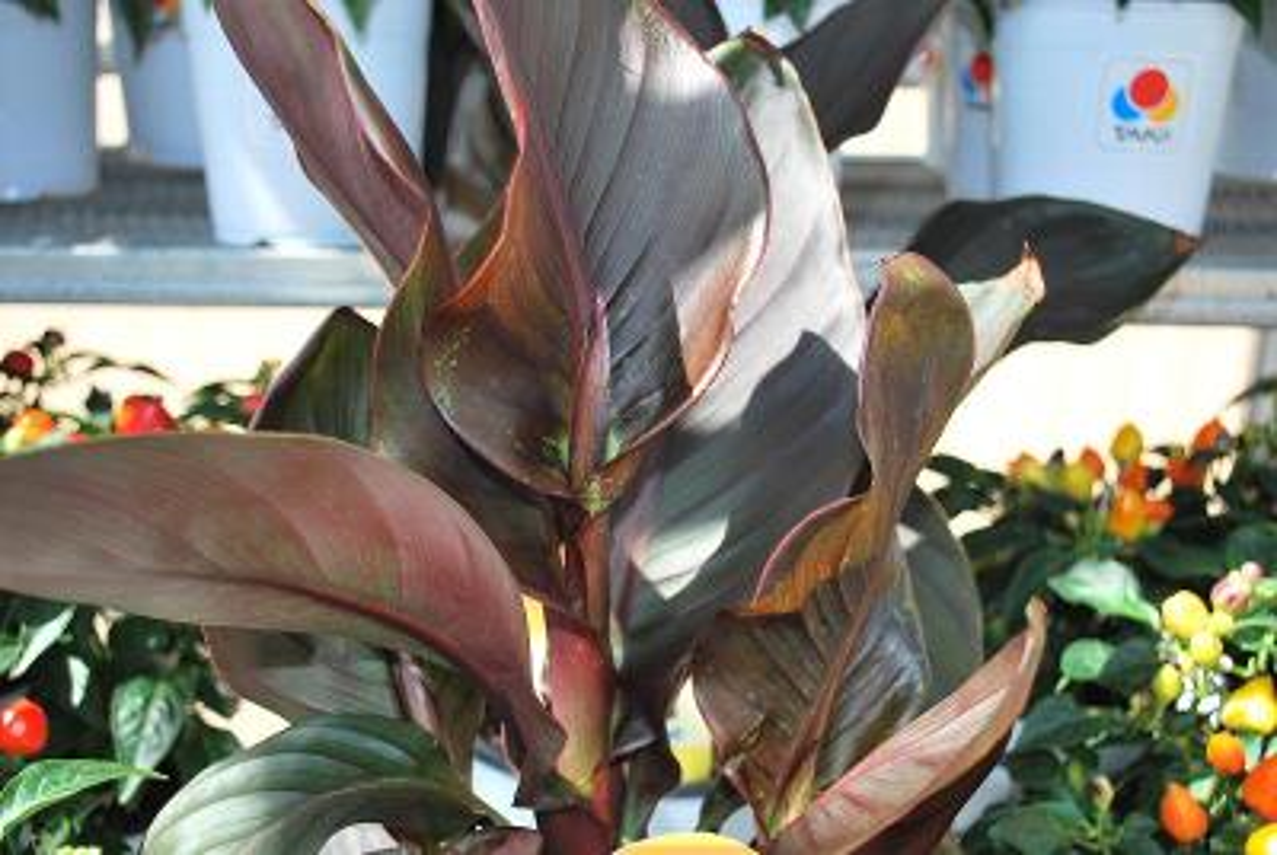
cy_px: 428
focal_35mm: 42
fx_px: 1492
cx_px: 638
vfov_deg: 32.0
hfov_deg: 46.3
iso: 100
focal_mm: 28
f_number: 4.5
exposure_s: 1/125
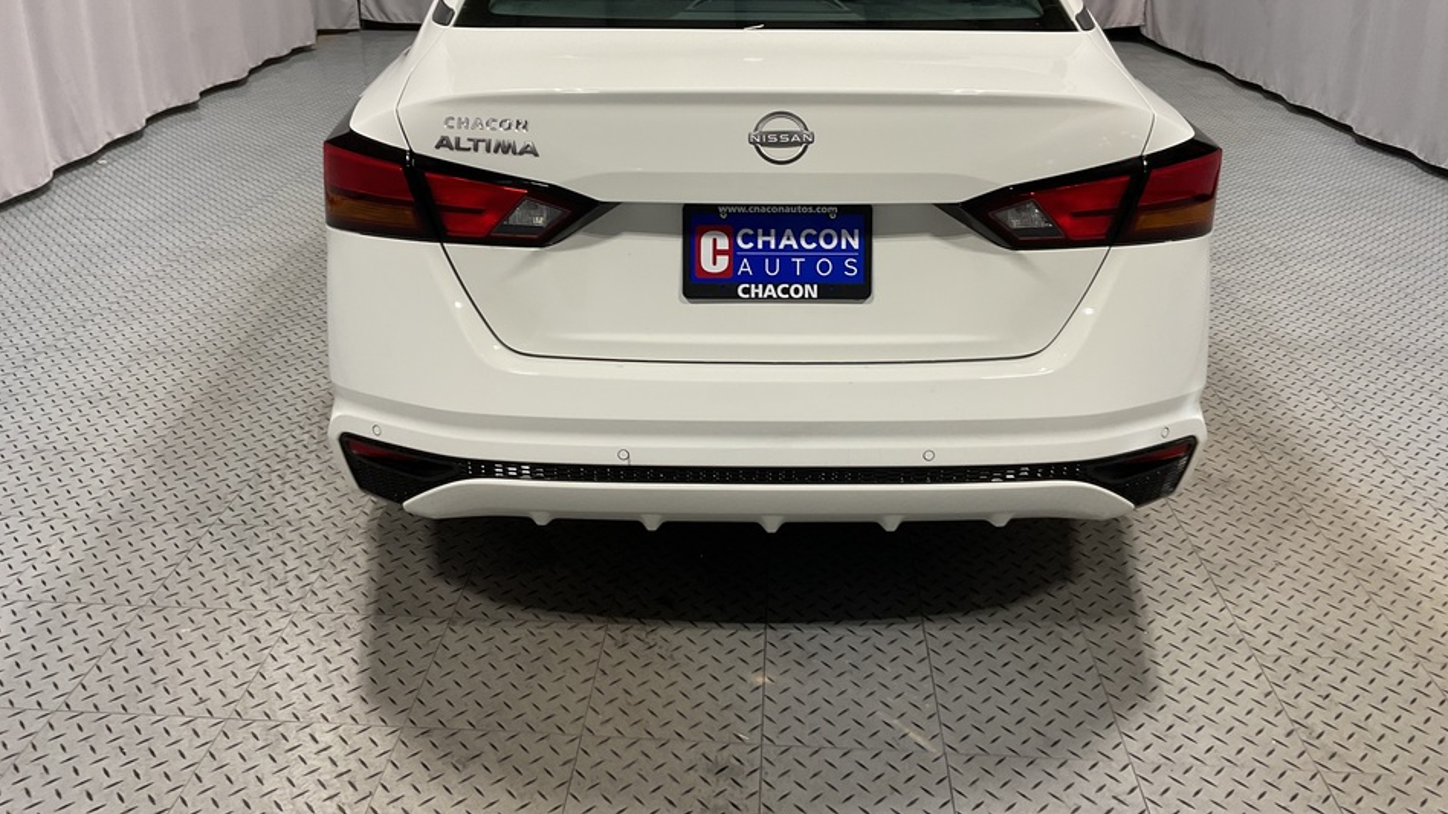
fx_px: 1229
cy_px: 266
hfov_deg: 61.0
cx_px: 724
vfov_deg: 36.3
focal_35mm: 32
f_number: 1.8
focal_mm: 3
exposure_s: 1/100
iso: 50
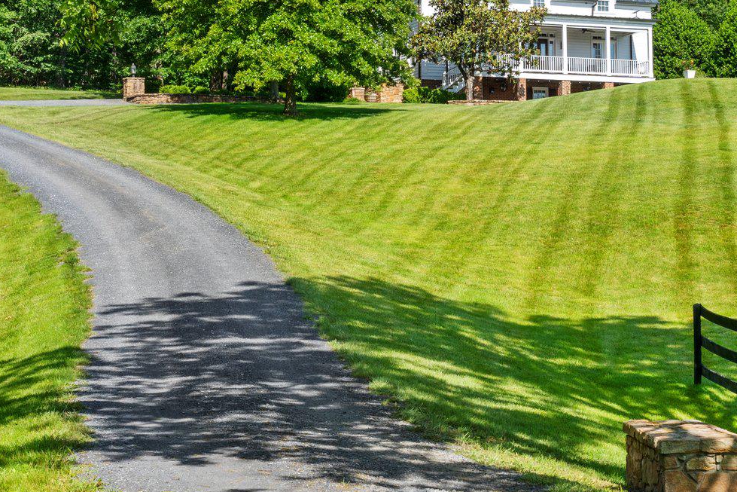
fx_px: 1884
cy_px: 82
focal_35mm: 92
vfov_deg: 14.8
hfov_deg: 22.0
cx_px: 547
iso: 250
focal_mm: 44
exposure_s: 1/160
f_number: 14
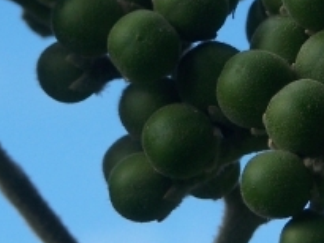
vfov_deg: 3.7
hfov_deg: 4.9
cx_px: 107
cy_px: 22
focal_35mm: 406
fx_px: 3802
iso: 80
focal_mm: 23.1
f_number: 3.2
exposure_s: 1/640
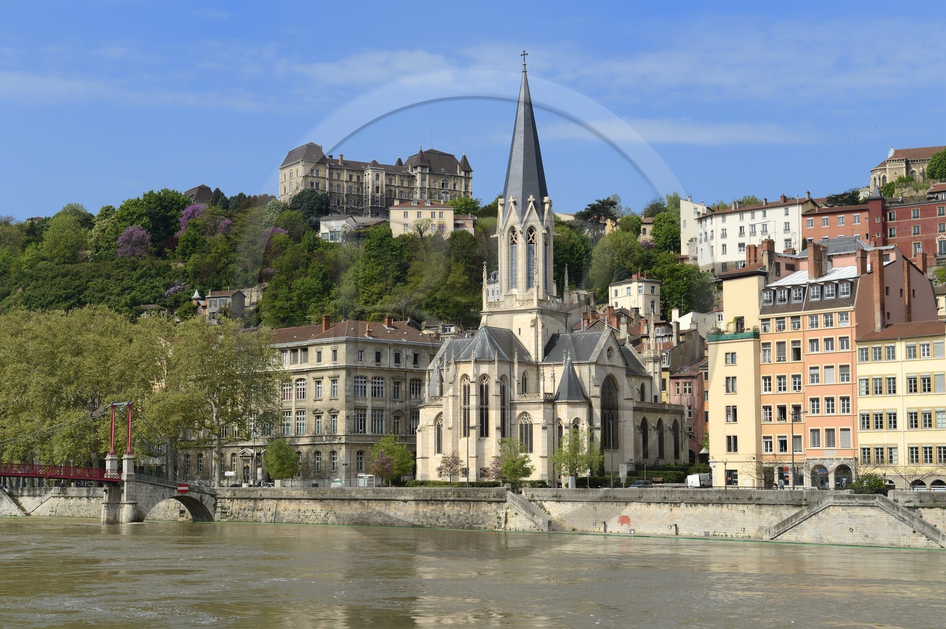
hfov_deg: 32.4
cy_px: 314
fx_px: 1628
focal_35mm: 62
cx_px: 473
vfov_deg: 21.9
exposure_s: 1/250
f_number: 13
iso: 200
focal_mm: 62
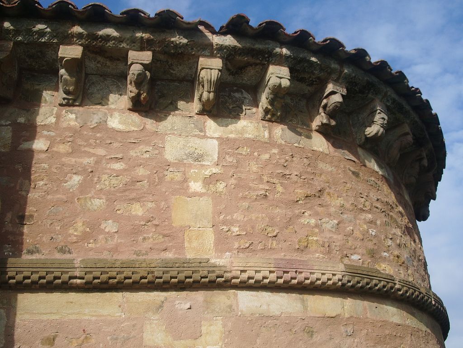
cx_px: 232
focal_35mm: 41
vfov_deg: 35.1
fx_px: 548
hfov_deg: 45.8
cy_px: 174
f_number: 4.6
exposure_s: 1/400
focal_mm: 6.8
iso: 50
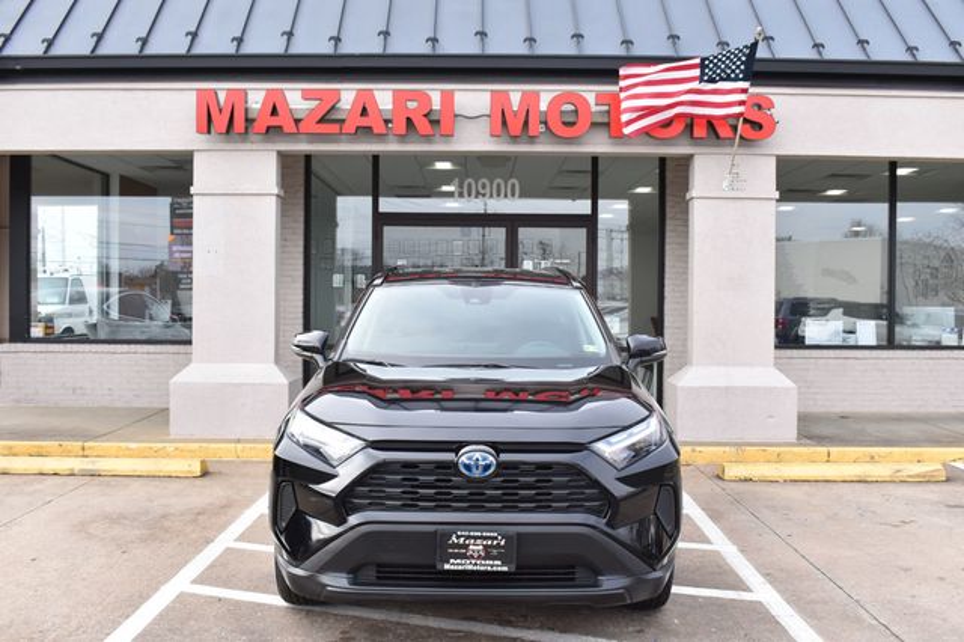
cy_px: 321
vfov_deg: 36.8
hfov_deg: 53.2
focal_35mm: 36
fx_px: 963
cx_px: 482
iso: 400
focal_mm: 24
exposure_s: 1/250
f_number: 8
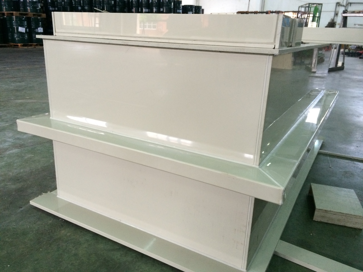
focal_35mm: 30
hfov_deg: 60.0
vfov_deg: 46.8
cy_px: 136
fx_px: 315
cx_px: 182
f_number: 2.2
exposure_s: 1/33
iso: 250
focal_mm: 4.12
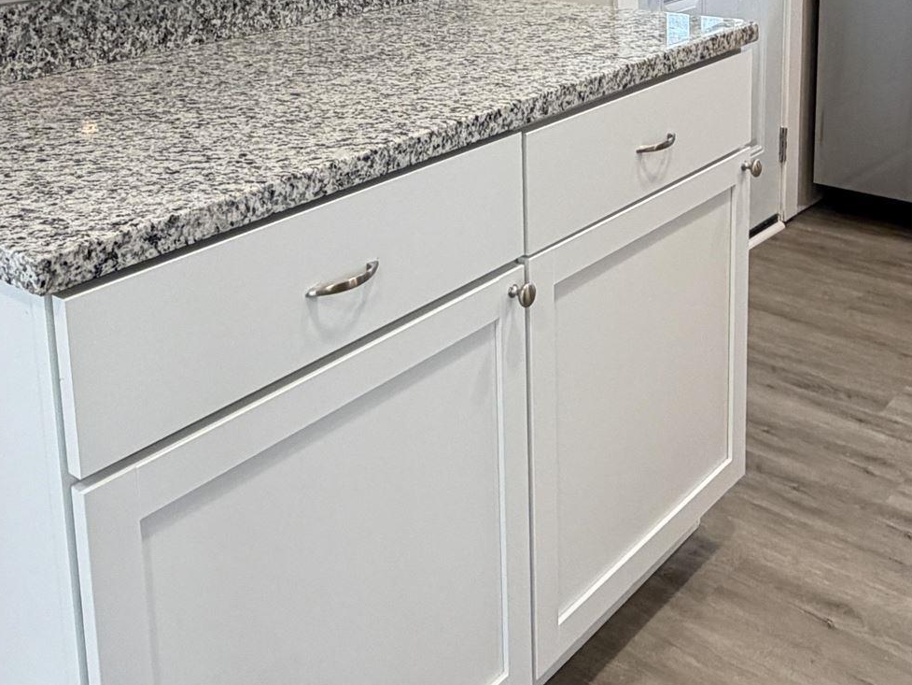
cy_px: 10
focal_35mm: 44
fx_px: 1159
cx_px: 499
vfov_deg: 30.7
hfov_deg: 42.9
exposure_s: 1/60
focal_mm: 2.22
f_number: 2.2
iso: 160
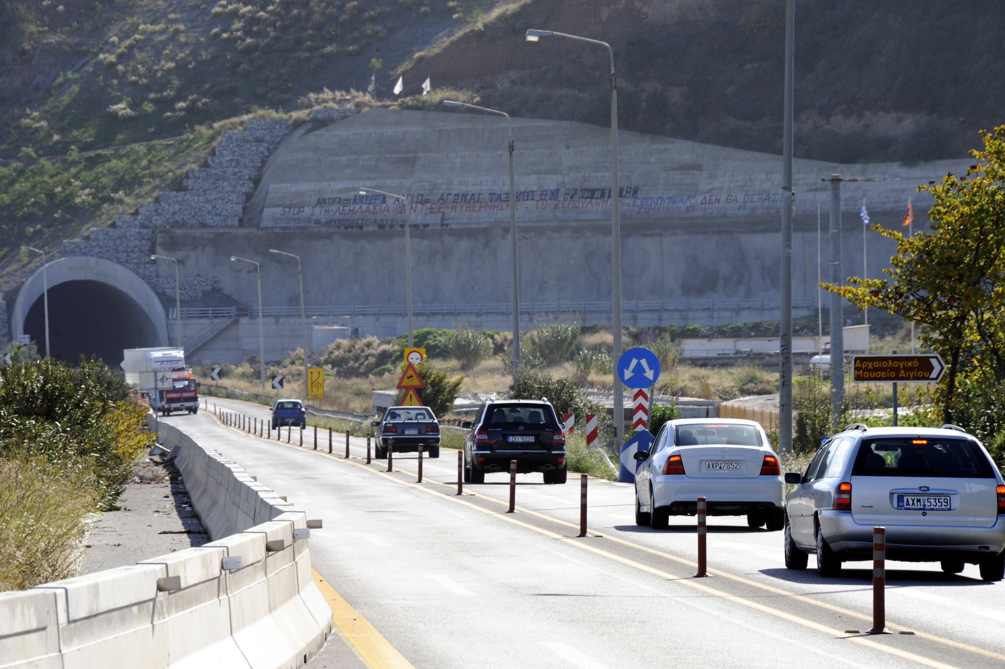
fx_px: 6975
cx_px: 502
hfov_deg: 8.2
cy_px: 334
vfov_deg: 5.5
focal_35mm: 250
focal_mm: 250
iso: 500
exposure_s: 1/250
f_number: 16
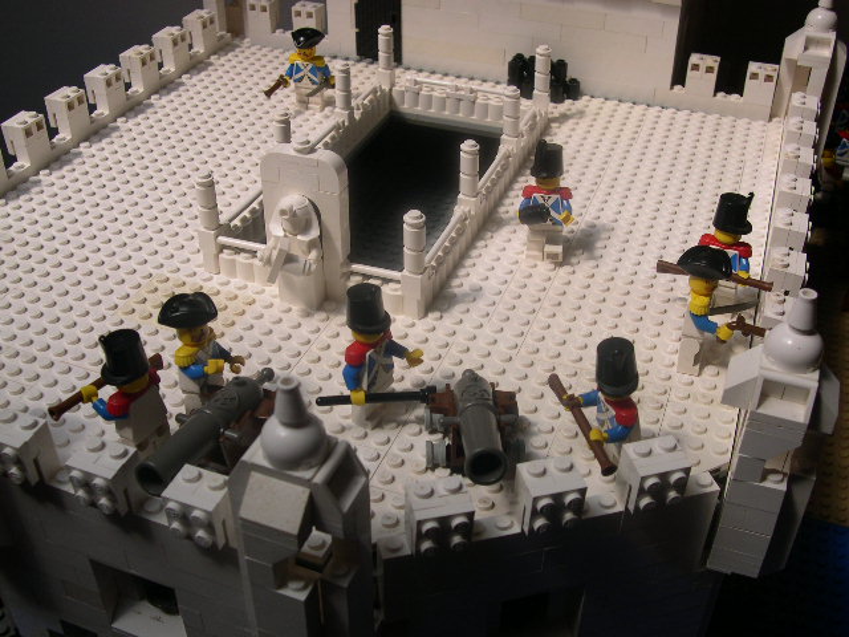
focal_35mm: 38
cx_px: 424
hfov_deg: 49.0
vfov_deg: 37.7
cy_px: 318
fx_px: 932
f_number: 7.6
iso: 100
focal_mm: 8
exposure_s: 1/128
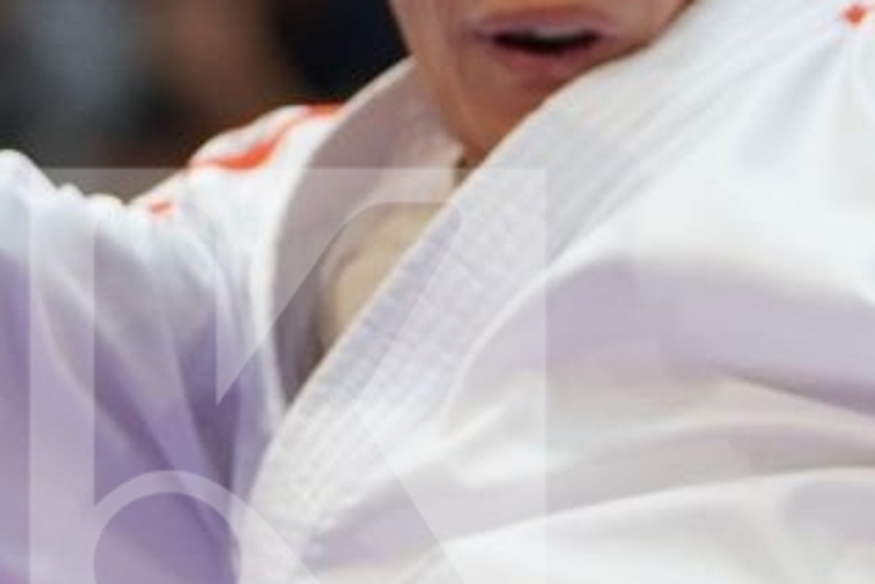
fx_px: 23124
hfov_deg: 2.2
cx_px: 1227
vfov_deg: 1.4
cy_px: 421
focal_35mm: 951
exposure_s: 1/1000
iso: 2000
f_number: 2.8
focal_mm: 167
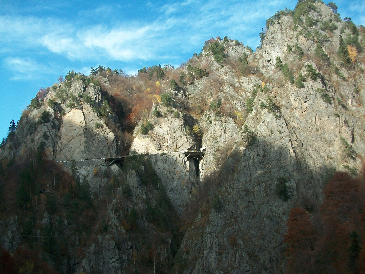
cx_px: 182
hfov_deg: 54.0
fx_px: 359
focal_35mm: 34
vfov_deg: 41.8
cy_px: 137
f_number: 2.8
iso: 80
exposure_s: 1/500
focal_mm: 5.7
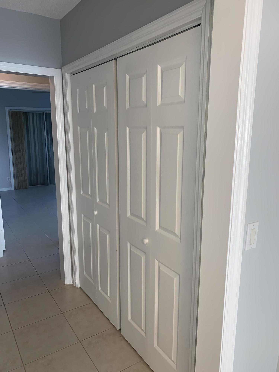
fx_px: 279
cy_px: 186
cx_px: 140
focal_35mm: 26
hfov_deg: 53.1
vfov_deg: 67.3
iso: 25
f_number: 1.8
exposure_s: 1/22
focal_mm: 4.25
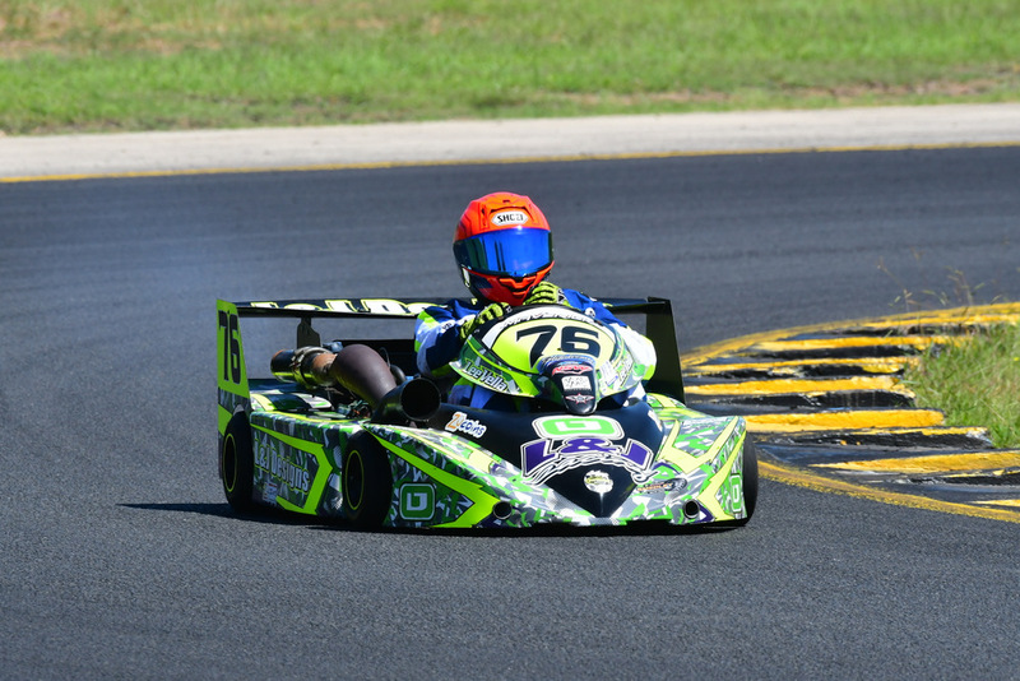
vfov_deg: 2.4
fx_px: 16580
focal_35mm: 585
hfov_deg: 3.5
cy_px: 340
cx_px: 510
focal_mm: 390
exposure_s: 1/640
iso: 500
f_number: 11
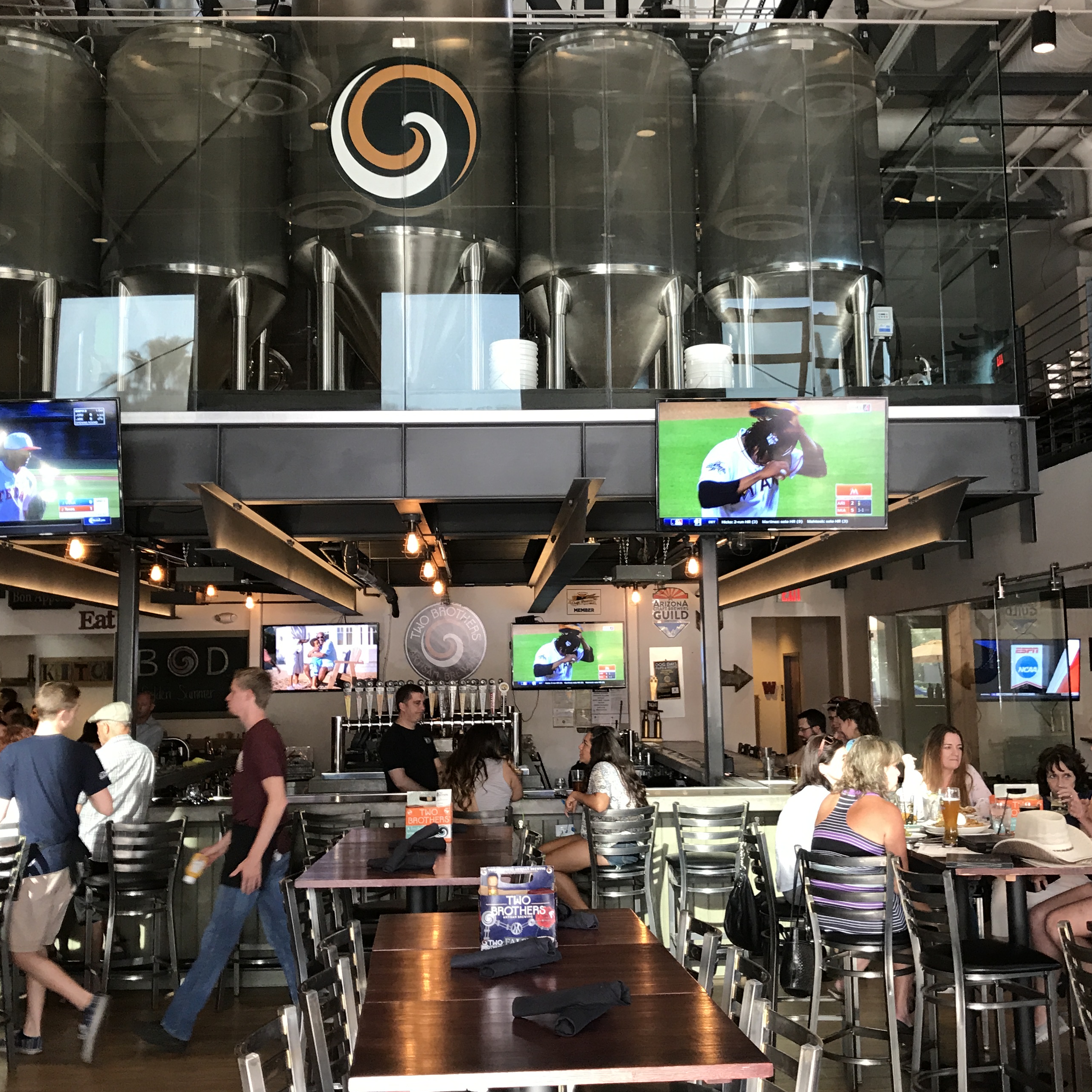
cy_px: 506
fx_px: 1392
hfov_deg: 42.8
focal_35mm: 39
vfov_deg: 42.8
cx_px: 549
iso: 40
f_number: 1.8
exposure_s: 1/24
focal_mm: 3.99
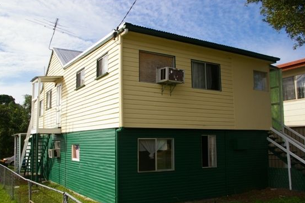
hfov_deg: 54.3
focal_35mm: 35
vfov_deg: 37.8
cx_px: 132
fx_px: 296
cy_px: 107
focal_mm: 20
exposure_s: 1/500
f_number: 11
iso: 400
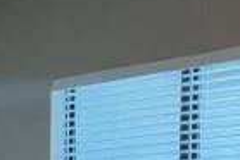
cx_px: -202
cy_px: 249
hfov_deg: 9.4
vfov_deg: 6.6
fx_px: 1381
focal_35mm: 207
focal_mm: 3
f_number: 1.8
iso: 125
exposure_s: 1/120
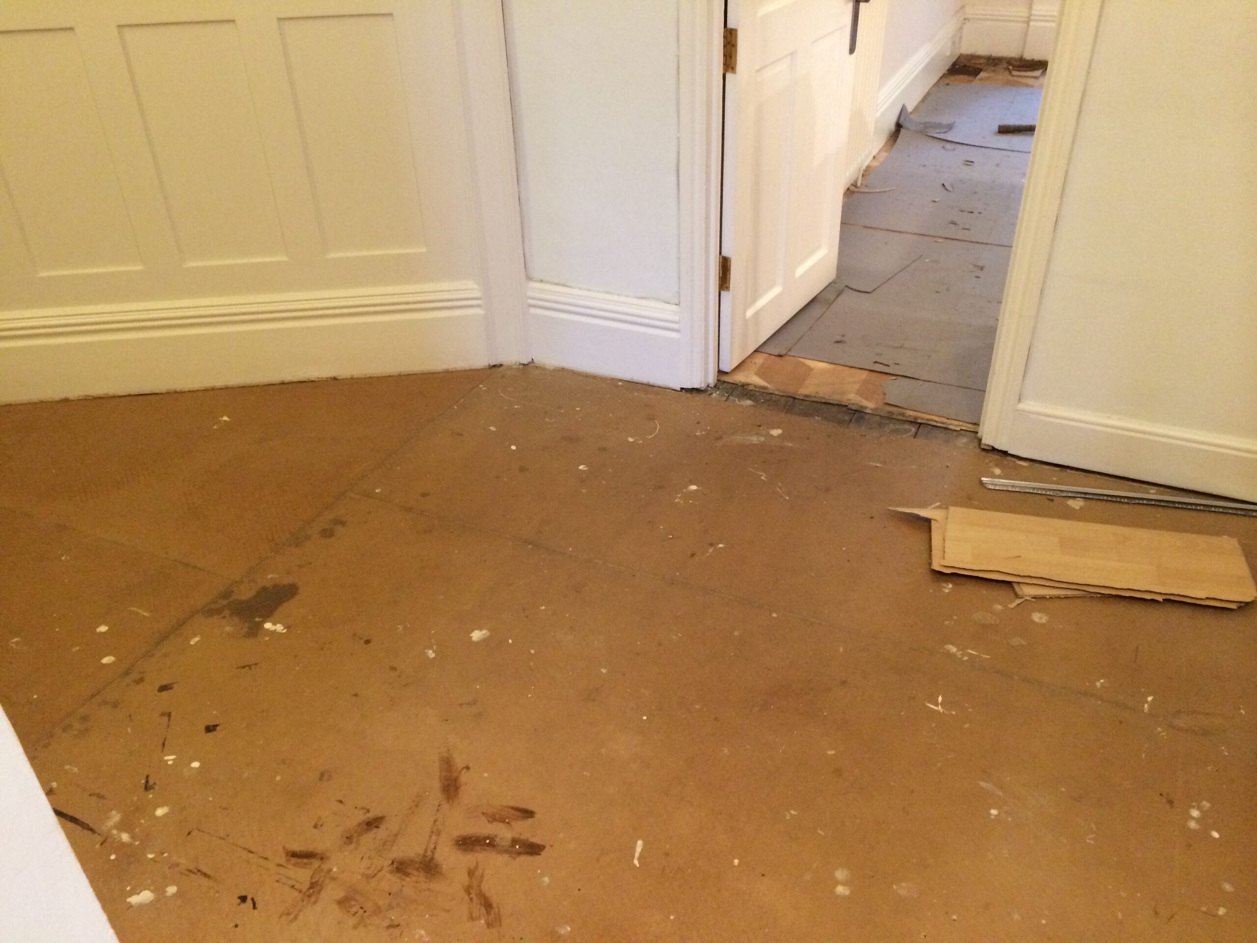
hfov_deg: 60.0
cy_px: 472
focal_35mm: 30
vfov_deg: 46.8
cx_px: 628
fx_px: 1089
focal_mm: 4.12
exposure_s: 1/24
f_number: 2.2
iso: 320
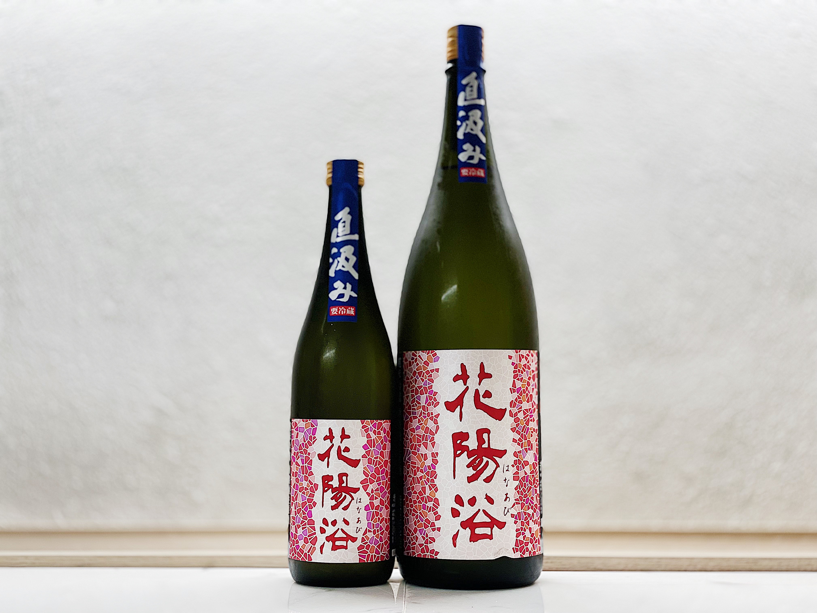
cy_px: 306
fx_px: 1227
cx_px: 408
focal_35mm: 52
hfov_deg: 36.8
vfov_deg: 28.0
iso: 64
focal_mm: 6
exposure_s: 1/100
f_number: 2
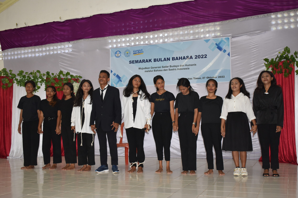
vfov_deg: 33.4
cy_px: 98
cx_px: 147
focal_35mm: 40
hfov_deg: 48.5
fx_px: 331
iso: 800
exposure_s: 1/60
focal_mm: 26
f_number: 4
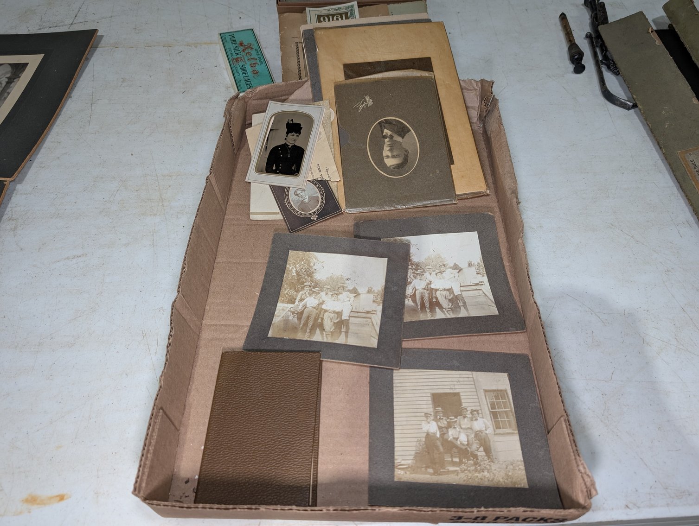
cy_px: 263
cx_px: 350
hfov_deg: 71.5
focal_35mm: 24
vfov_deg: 56.9
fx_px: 485
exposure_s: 1/89.3
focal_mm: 6.9
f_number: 1.68
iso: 124
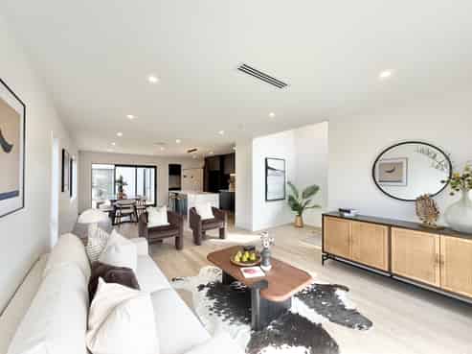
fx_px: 191
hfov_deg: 102.1
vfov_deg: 85.6
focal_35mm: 14
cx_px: 236
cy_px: 177
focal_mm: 2.22
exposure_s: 1/316
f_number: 2.2
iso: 50
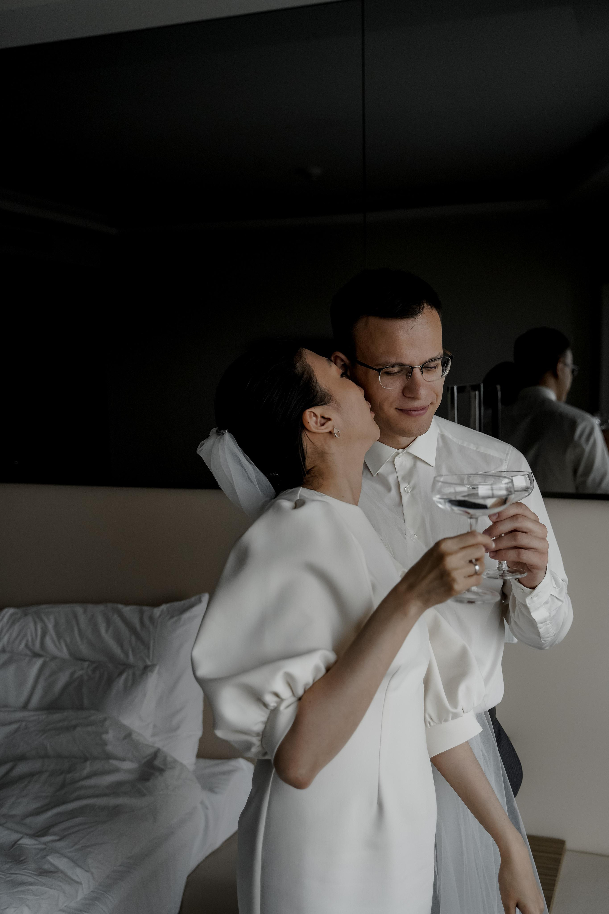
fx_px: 964
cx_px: 304
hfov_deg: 35.1
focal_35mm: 38
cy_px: 457
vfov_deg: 50.7
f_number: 2.8
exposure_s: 1/500
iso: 640
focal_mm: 38
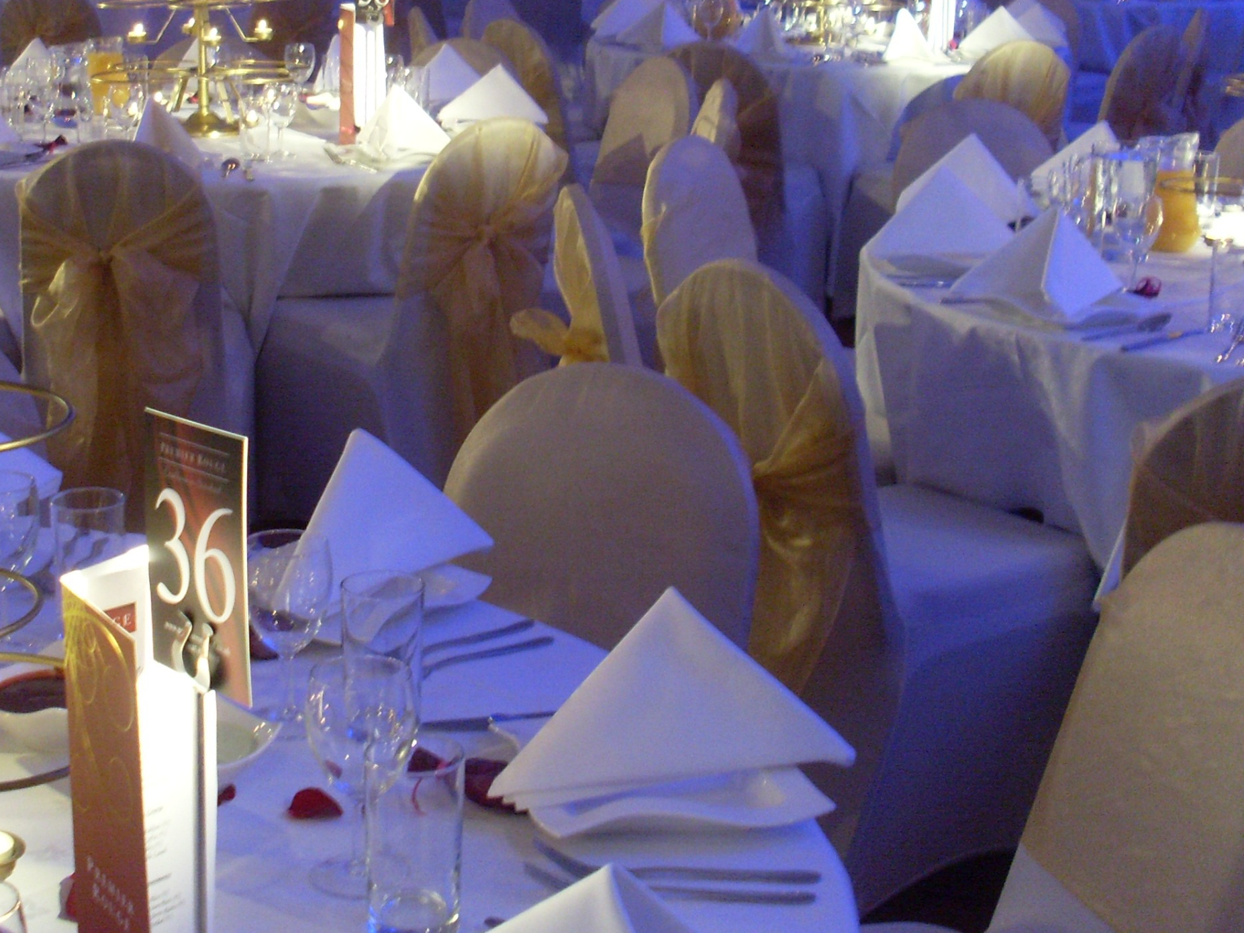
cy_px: 238
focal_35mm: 63
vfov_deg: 23.1
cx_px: 385
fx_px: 2264
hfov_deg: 30.4
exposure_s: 1/10
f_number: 3
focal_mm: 6.3
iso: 200
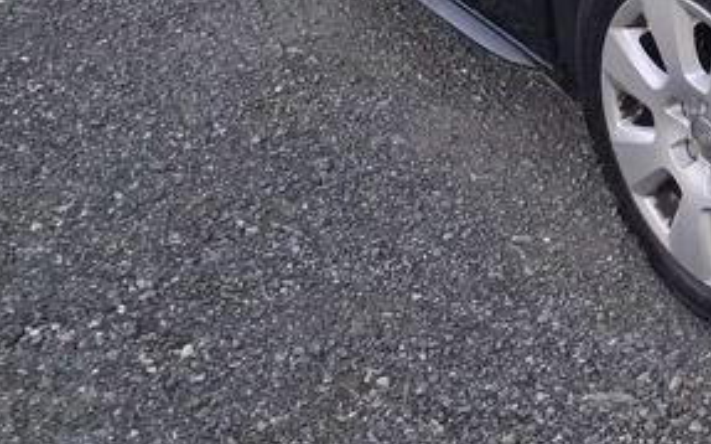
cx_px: 704
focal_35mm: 85
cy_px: -45
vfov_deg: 15.0
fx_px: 1646
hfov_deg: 23.4
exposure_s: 1/100
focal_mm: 5.54
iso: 80
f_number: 1.8
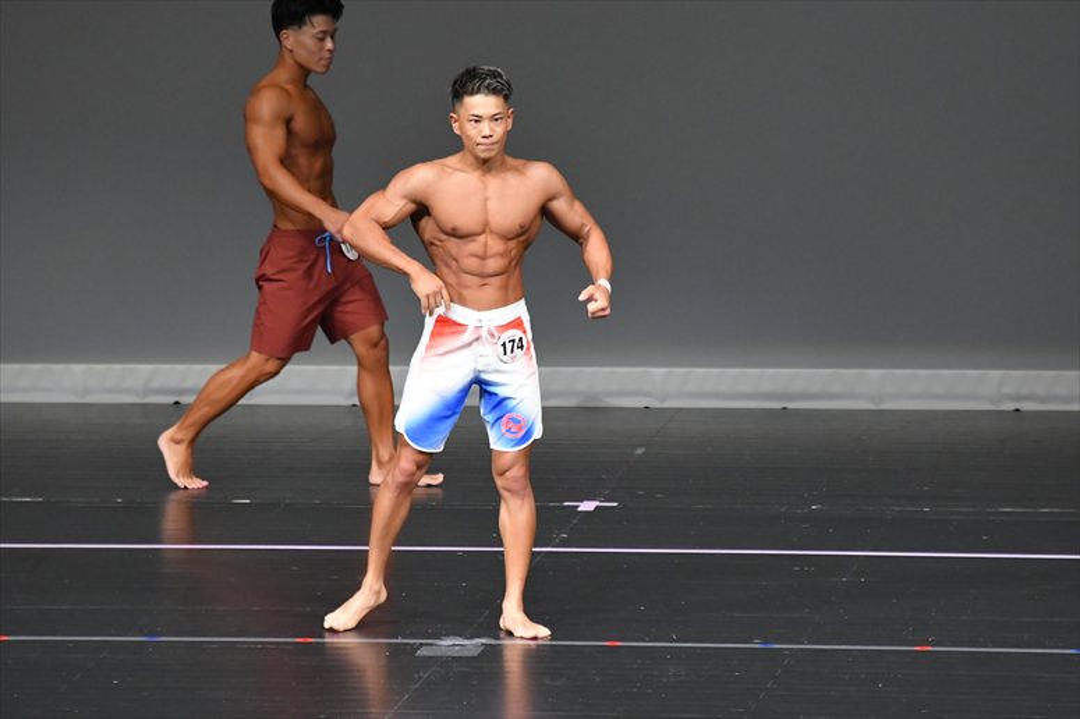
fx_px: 10345
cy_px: 360
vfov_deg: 4.0
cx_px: 540
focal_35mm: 345
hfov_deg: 6.0
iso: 5000
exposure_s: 1/400
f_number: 5.6
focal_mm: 230
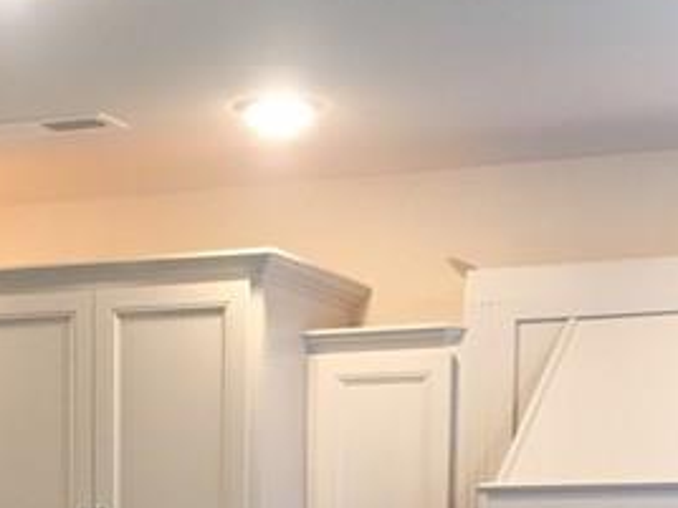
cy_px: 854
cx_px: 177
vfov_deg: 12.4
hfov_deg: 17.6
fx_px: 2174
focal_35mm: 111
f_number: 2.2
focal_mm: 4.15
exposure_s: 1/30
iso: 64
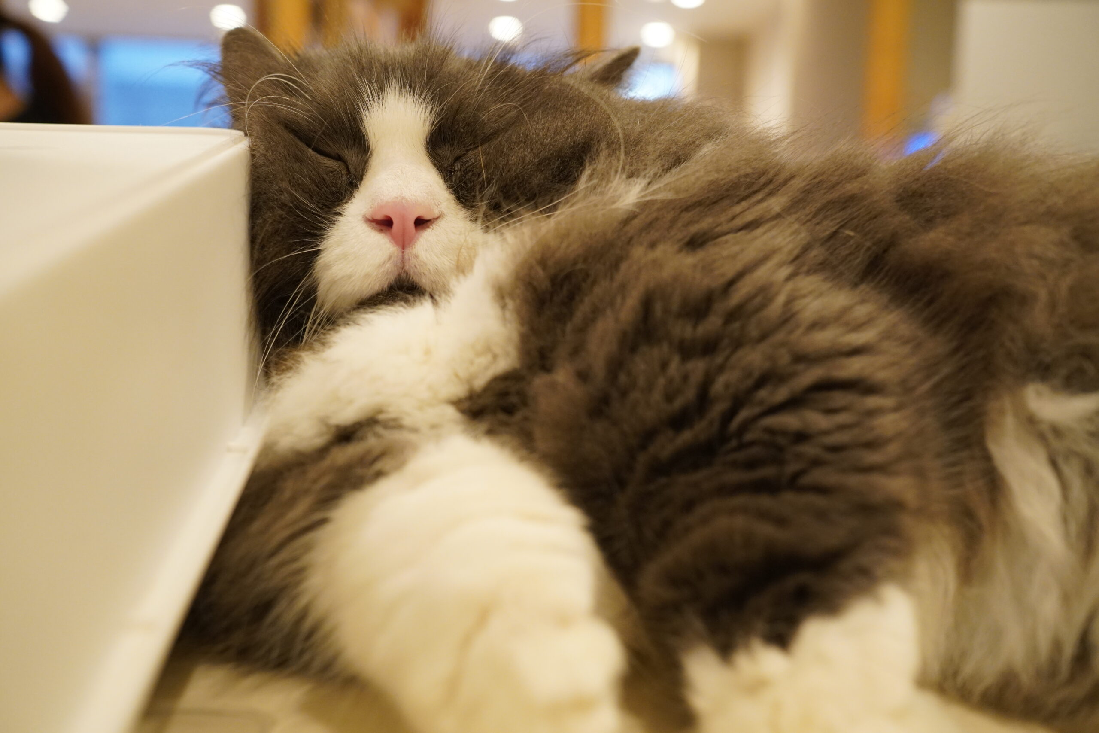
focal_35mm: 36
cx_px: 550
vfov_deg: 36.9
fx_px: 1099
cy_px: 366
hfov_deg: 53.1
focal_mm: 24
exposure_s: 1/60
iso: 1600
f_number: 3.5
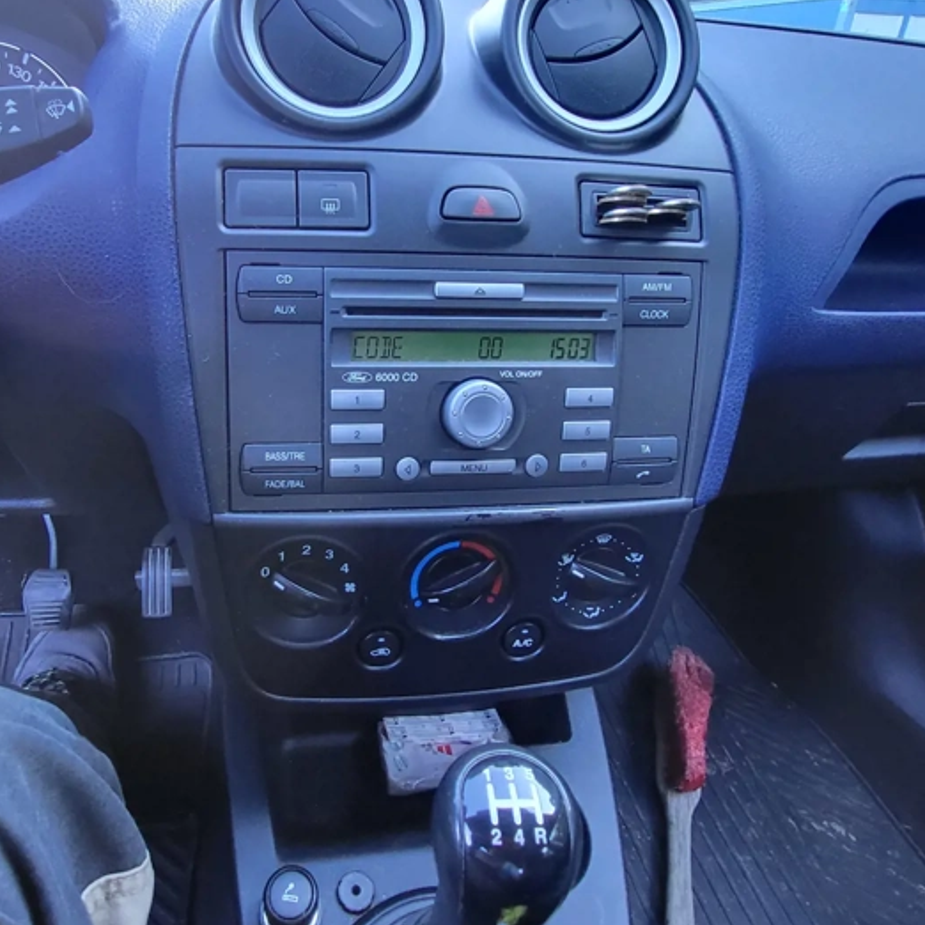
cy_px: 416
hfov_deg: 69.0
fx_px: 665
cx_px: 372
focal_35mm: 22
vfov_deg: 69.5
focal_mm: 1.74
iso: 320
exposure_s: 1/50
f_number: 2.2
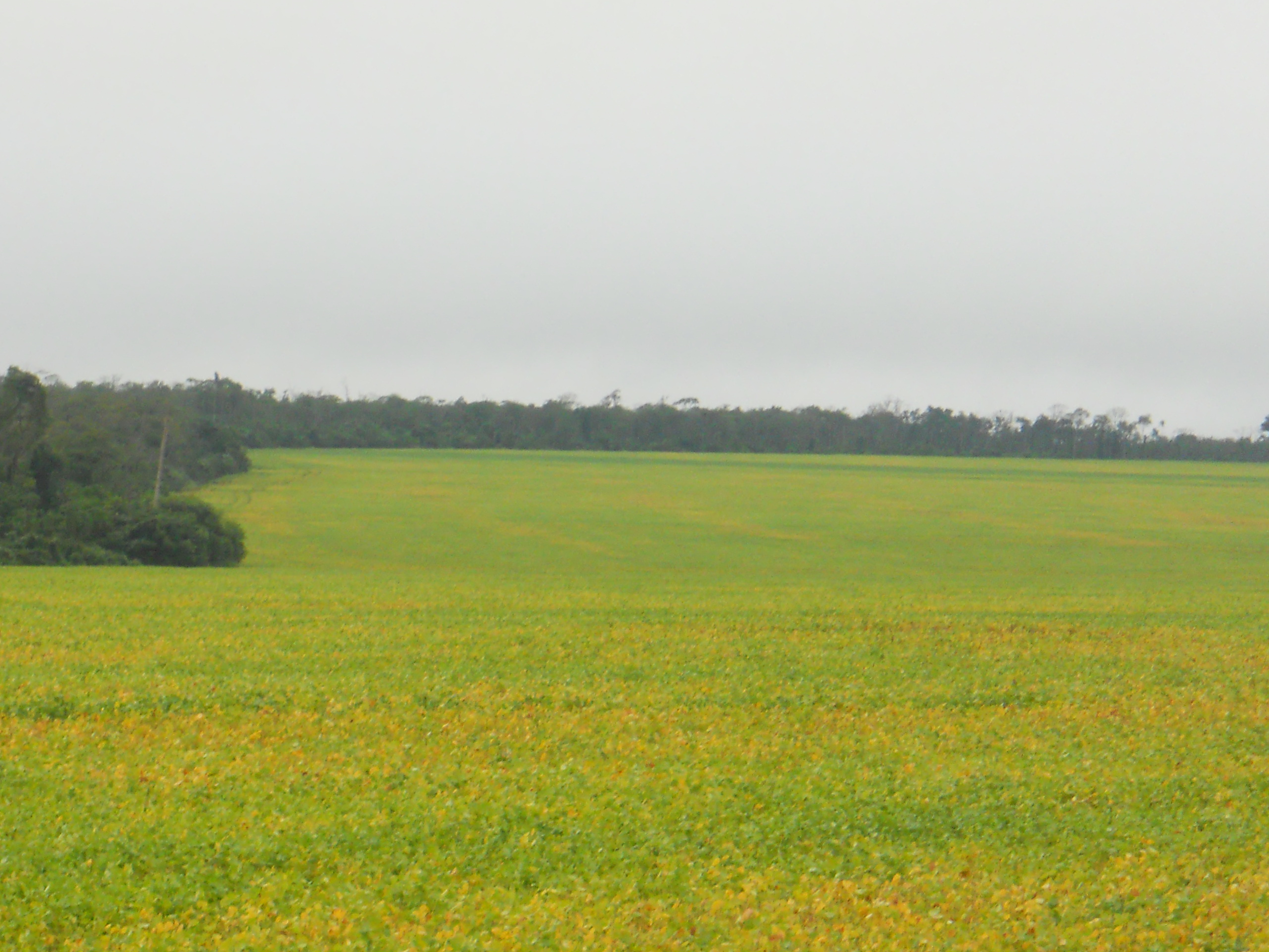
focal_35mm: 176
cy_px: 610
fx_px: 6452
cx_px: 348
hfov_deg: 11.2
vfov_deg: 8.4
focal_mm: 20.3
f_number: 5.9
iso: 250
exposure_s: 1/250
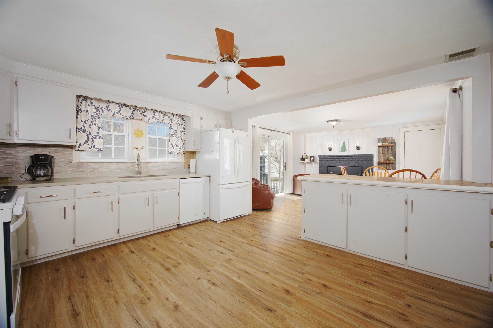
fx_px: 192
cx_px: 246
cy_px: 164
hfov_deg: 104.3
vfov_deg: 81.2
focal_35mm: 14
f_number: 7.1
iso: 320
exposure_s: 1/3.33
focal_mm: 14
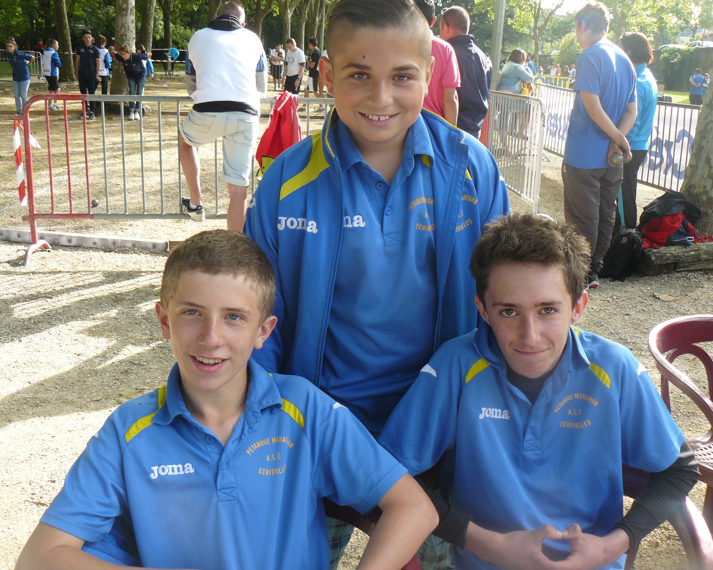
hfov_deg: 47.9
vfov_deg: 39.2
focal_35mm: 38
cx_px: 361
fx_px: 802
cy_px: 286
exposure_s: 1/100
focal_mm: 6
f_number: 3.6
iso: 100
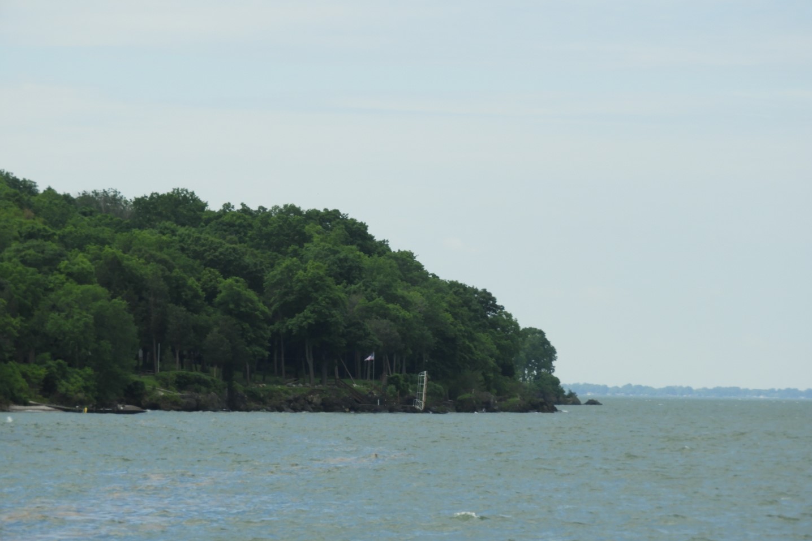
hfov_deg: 7.9
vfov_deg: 5.3
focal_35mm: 261
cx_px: 407
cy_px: 268
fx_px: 5885
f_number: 5.5
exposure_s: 1/640
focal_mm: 44.8
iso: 100
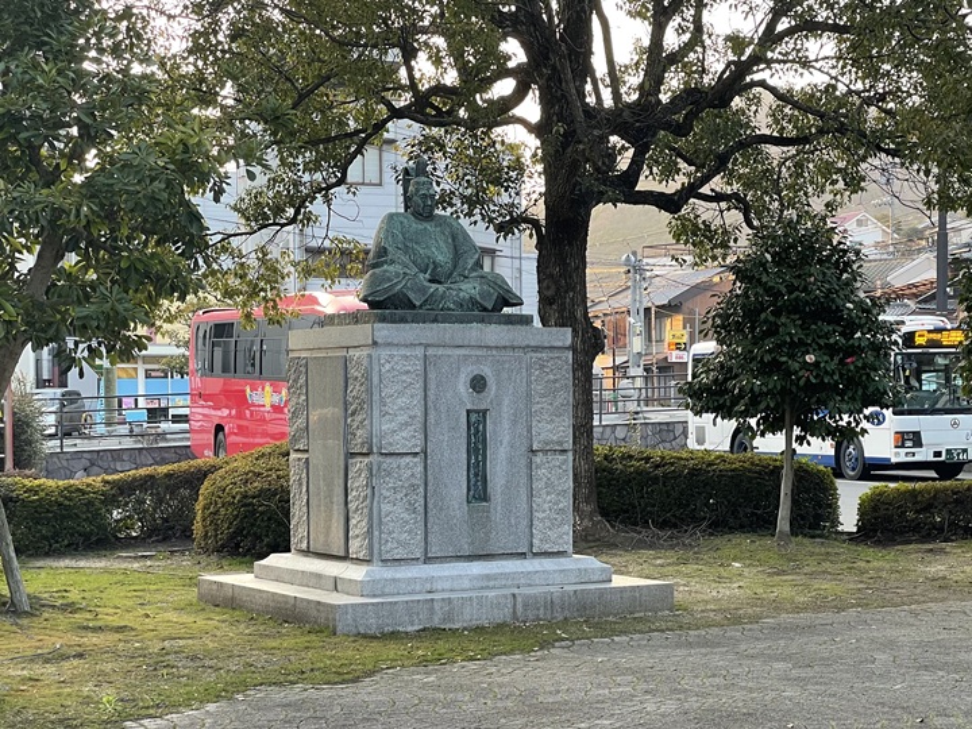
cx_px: 486
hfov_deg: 36.8
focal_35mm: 52
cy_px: 364
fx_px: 1460
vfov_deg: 28.0
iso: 50
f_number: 2
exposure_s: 1/99
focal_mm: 6
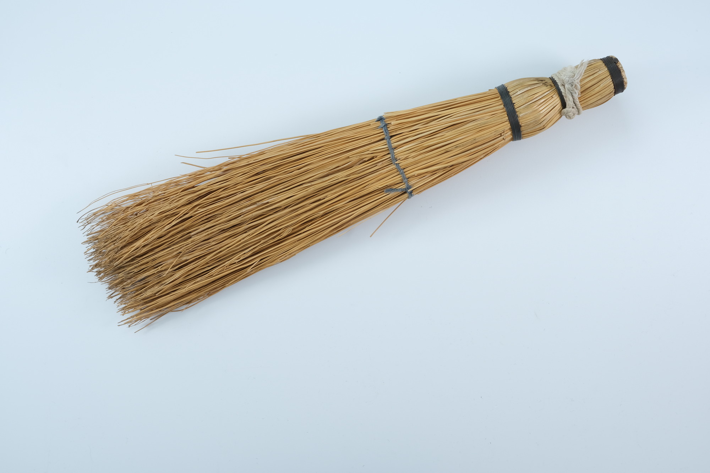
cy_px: 236
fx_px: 789
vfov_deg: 33.4
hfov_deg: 48.5
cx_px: 355
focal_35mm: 40
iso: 200
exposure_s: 1/4
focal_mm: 26.5
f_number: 11
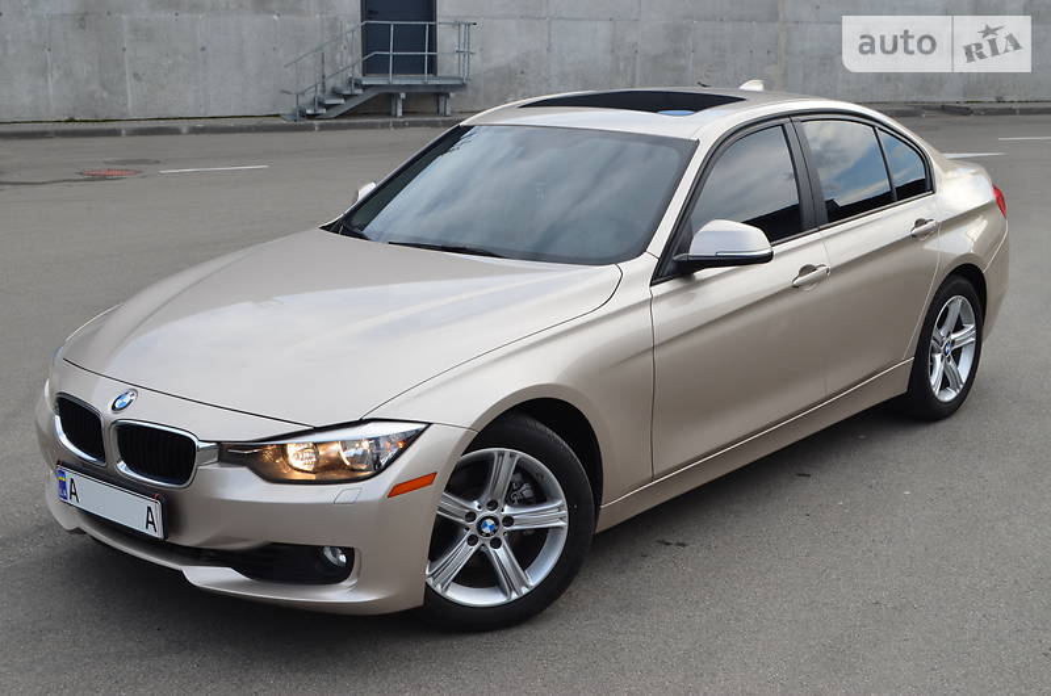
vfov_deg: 28.0
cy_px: 348
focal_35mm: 48
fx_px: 1399
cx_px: 526
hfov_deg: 41.2
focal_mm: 32
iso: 200
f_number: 11
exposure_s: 1/100
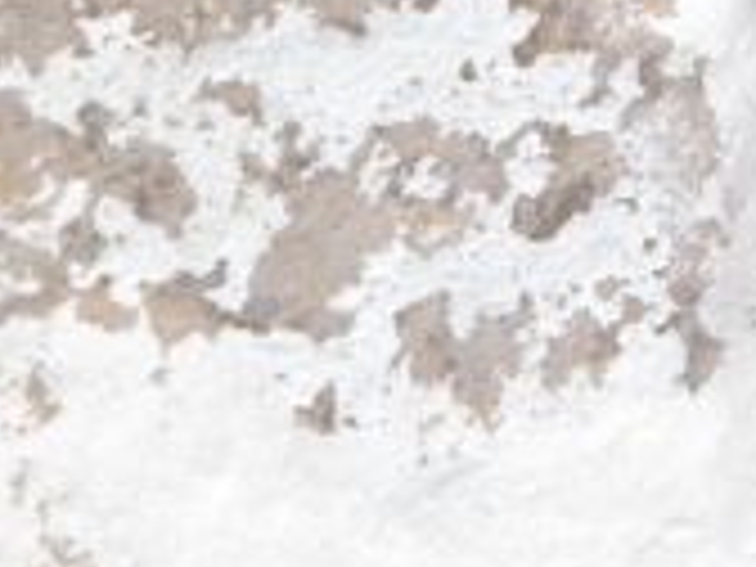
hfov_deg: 3.7
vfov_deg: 2.8
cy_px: -292
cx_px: 1508
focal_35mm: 534
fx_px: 11662
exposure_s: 1/125
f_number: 6.5
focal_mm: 20
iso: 100
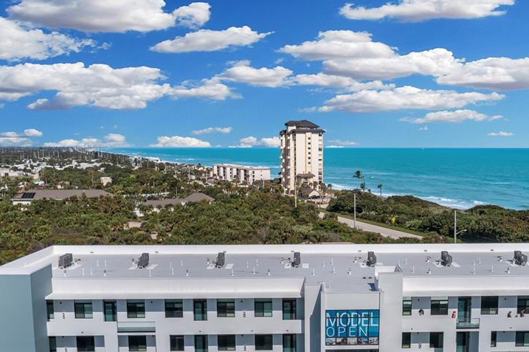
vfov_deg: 33.0
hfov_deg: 48.1
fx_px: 587
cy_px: 239
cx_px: 328
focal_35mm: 40
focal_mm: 10.26
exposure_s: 1/800
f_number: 6.3
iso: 200
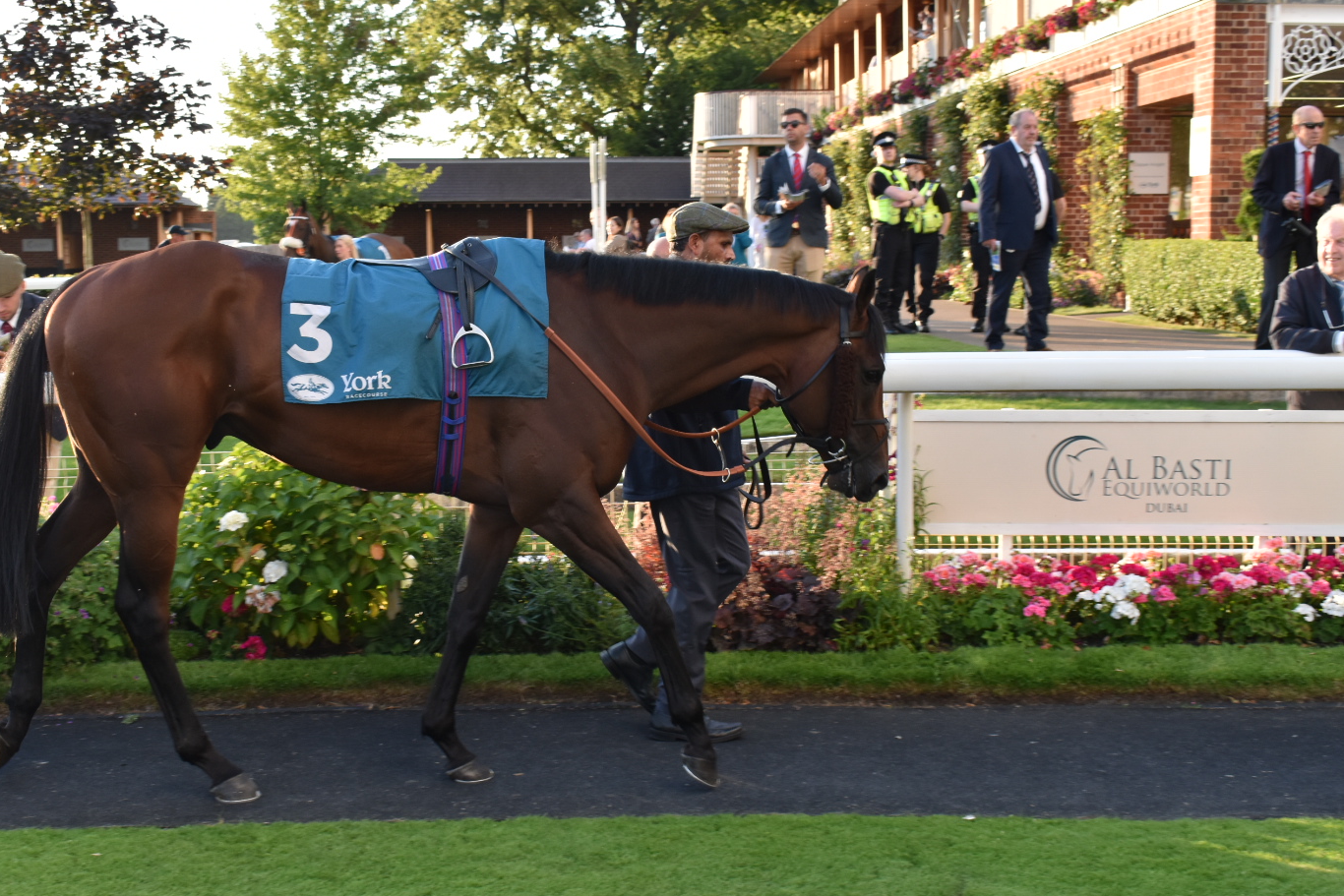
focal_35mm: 52
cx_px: 634
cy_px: 474
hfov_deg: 38.5
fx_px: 1926
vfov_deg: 26.2
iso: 400
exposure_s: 1/200
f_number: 7.1
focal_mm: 29
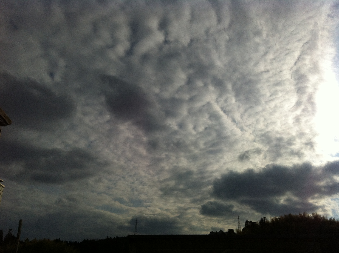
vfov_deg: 40.6
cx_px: 170
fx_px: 342
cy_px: 126
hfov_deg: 52.7
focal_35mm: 35
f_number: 2.8
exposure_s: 1/10055
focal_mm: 3.85
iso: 100
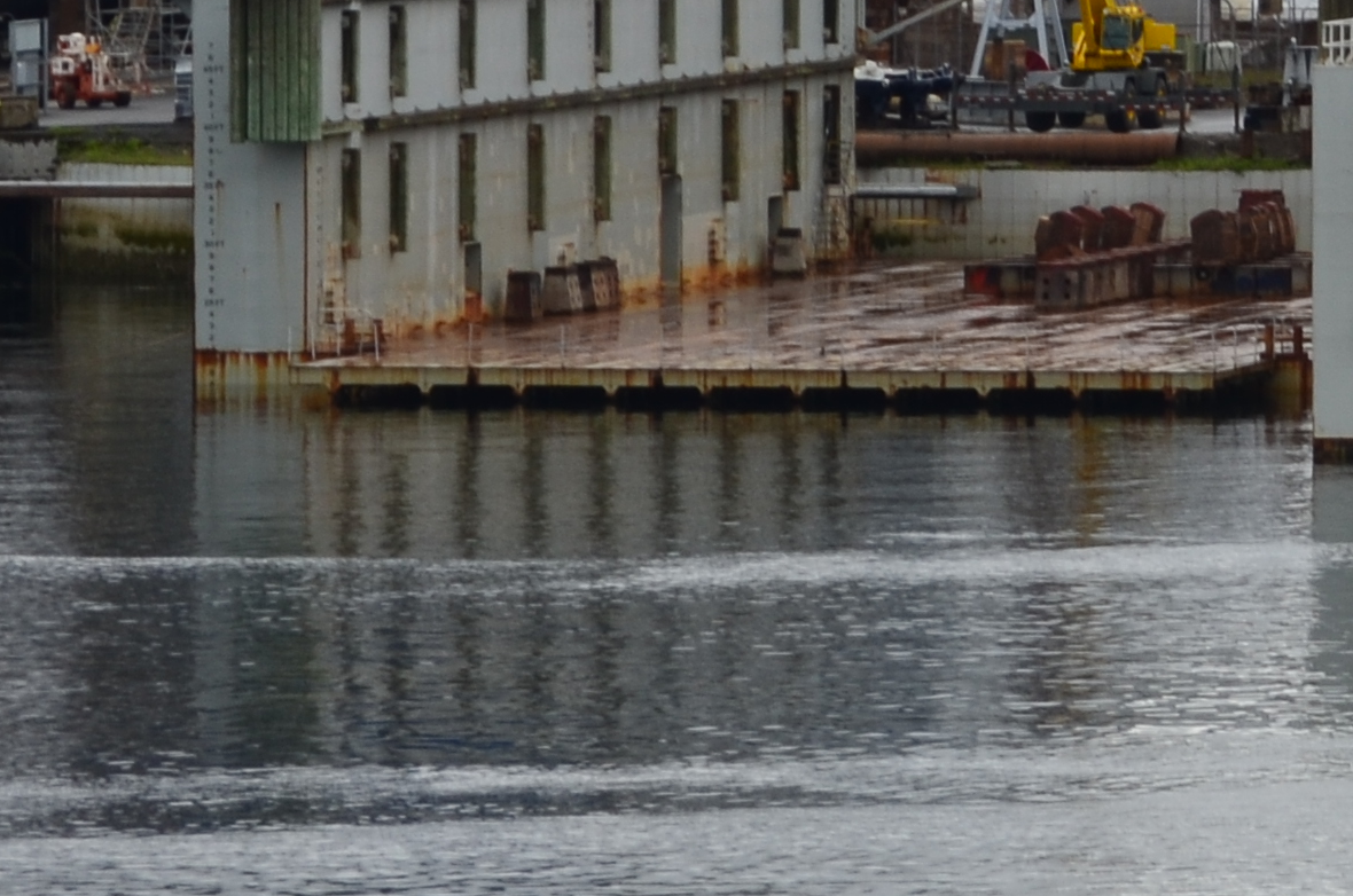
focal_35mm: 501
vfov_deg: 2.7
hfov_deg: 4.1
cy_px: -245
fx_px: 18793
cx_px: 1812
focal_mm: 80
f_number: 11
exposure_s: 1/125
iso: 160
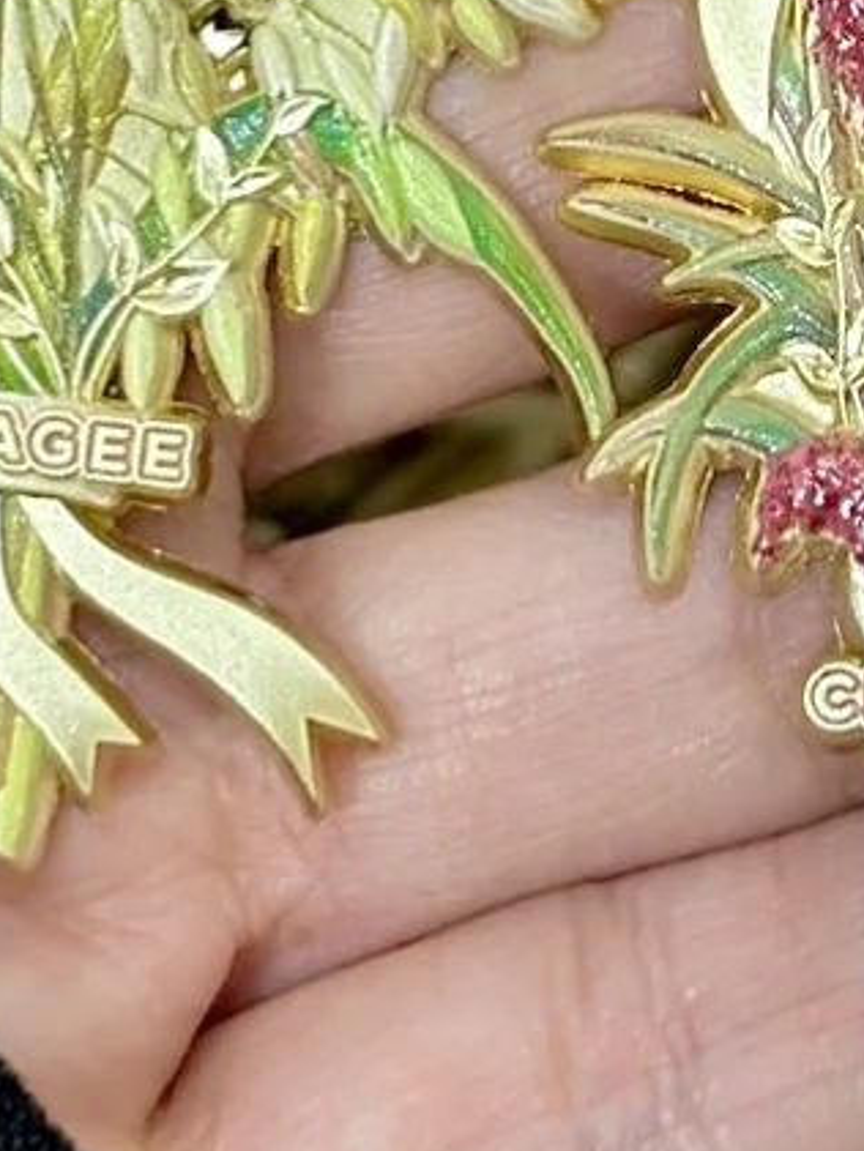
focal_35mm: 164
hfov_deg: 9.0
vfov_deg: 11.7
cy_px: -392
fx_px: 5455
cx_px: 834
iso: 160
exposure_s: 1/50
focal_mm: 6.86
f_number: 1.78
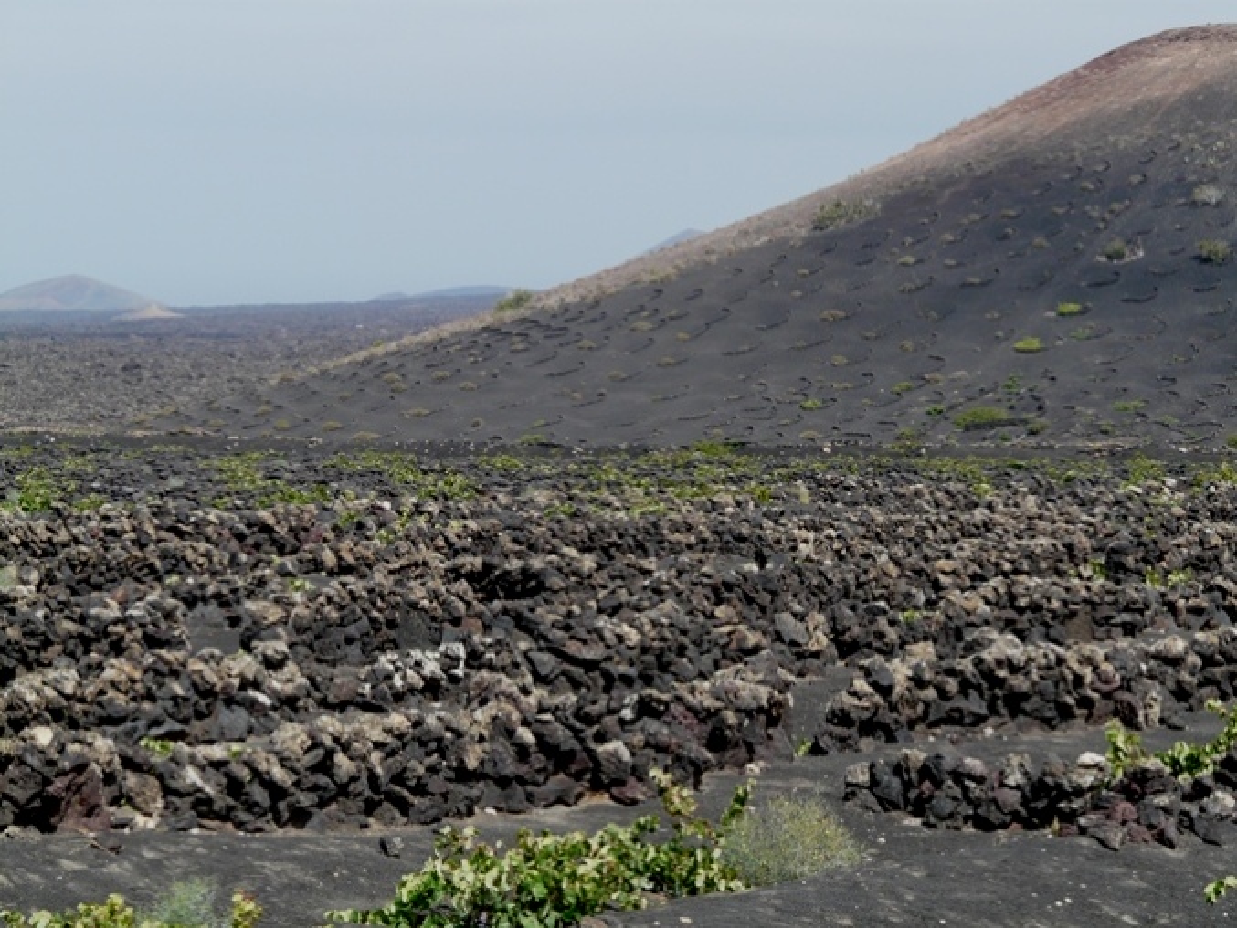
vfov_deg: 12.1
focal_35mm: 123
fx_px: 4396
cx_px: 618
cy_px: 464
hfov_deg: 16.0
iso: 100
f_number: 5.6
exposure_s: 1/320
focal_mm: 20.2
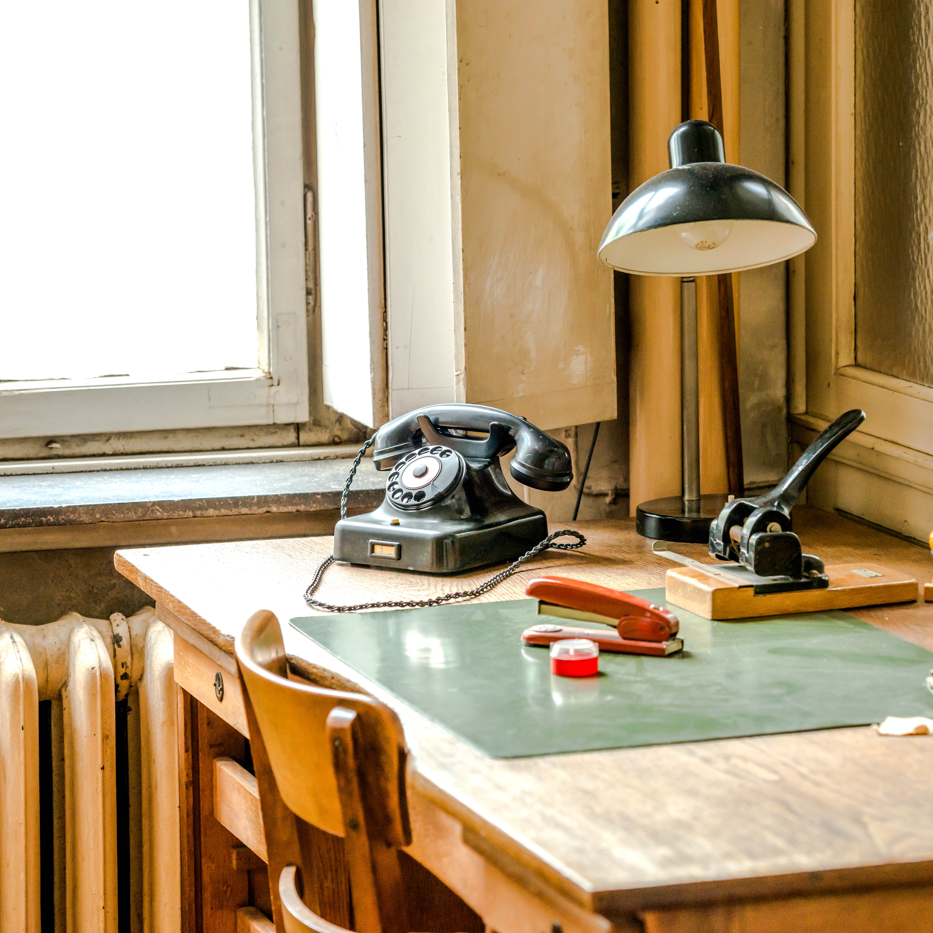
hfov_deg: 12.2
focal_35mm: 143
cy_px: 466
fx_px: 4361
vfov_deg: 12.2
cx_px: 637
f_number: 5.6
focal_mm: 112
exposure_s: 1/90
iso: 1100
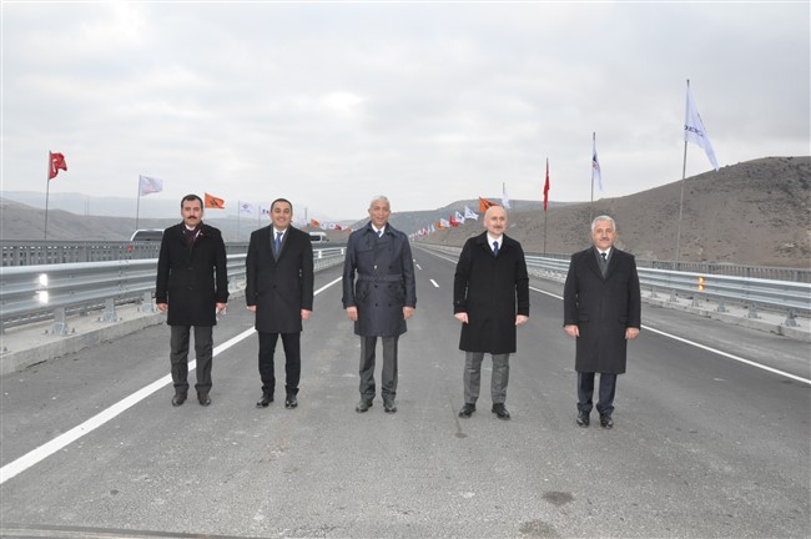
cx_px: 406
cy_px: 270
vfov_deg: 47.8
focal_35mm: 27
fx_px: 608
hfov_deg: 67.4
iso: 1600
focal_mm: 18
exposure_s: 1/200
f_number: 9
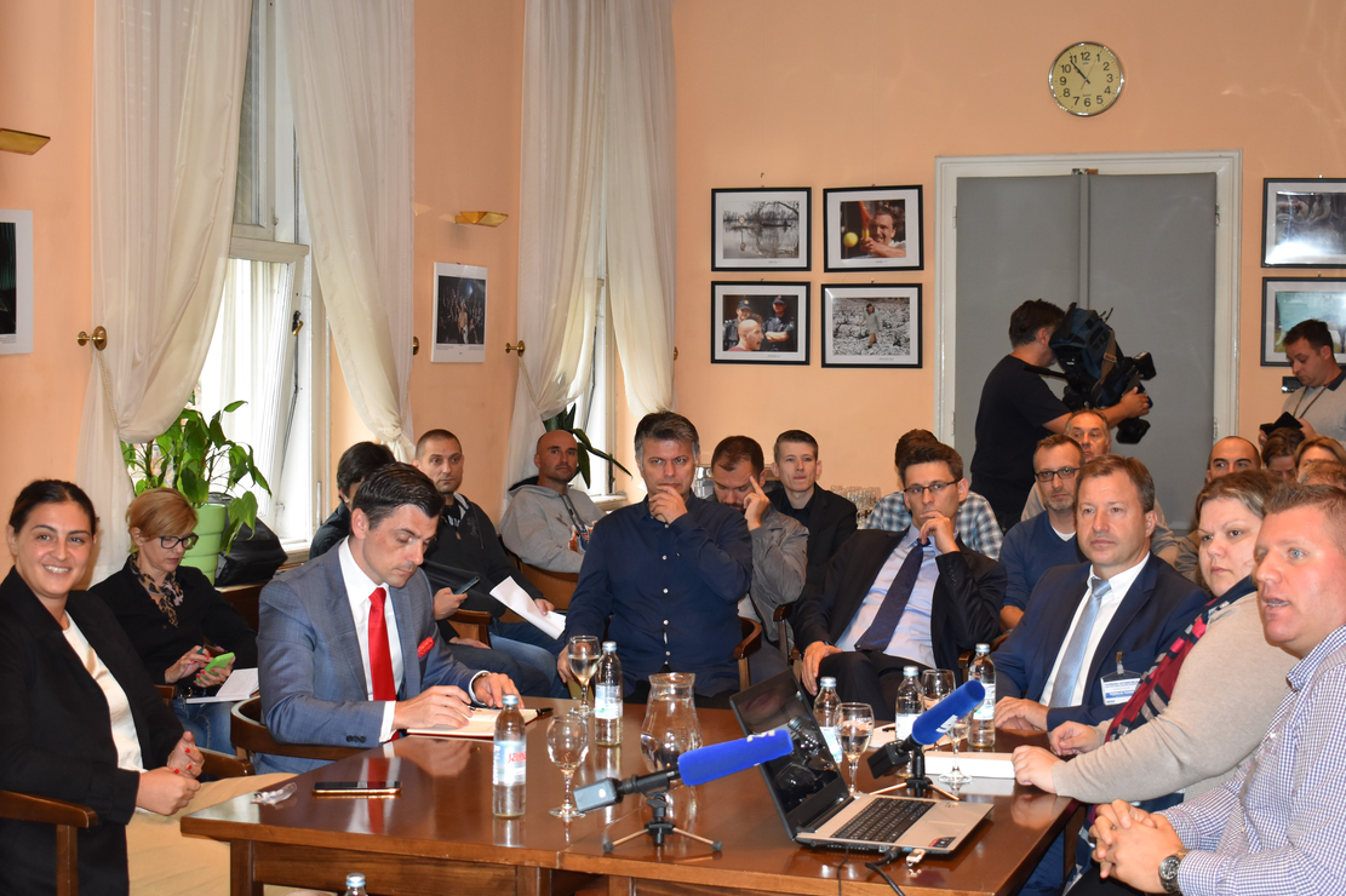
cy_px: 446
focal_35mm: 54
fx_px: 2002
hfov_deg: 37.1
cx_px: 723
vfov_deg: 25.2
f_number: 4.5
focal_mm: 31
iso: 800
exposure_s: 1/80
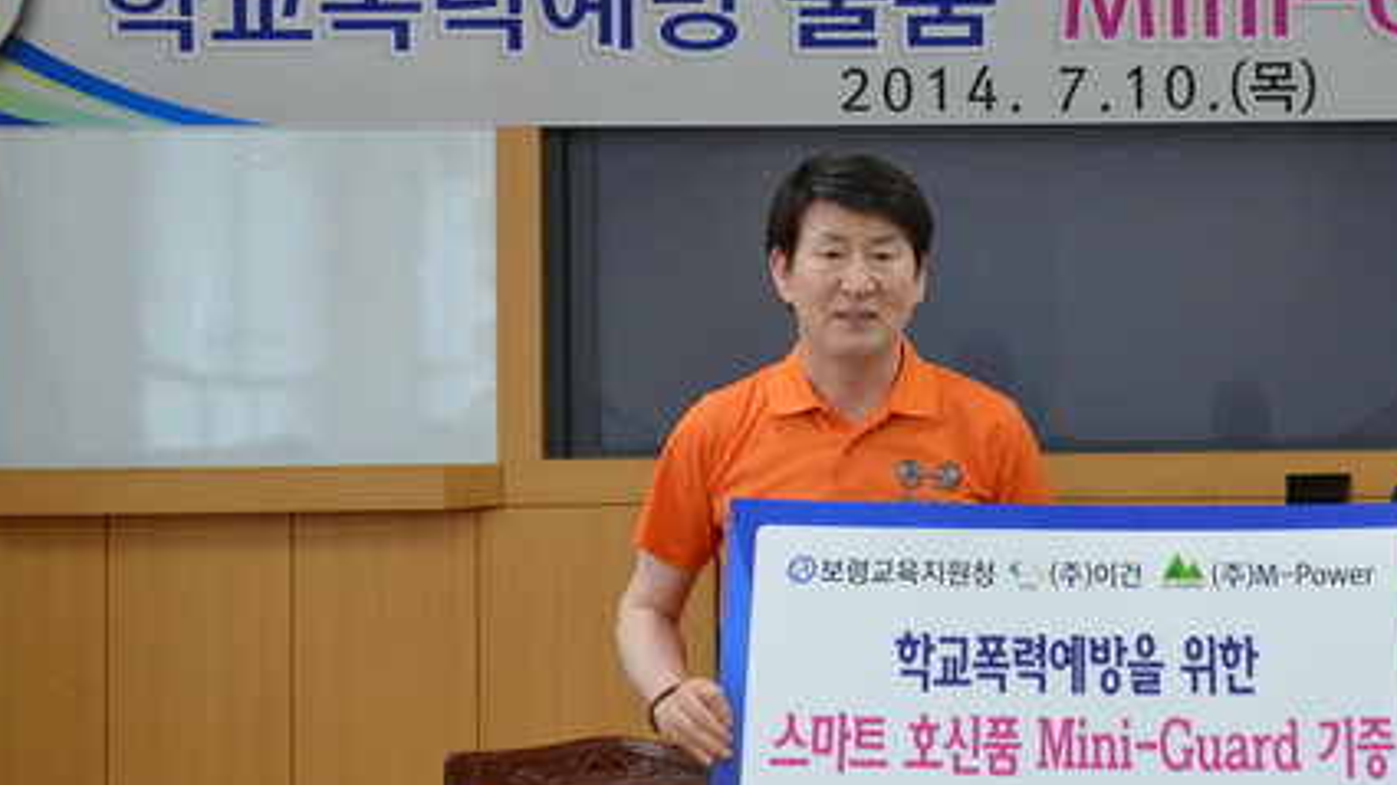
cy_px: 302
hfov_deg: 33.1
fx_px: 2297
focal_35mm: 62
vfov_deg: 19.4
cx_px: 1068
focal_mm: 24
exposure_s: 1/80
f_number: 4.5
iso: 400
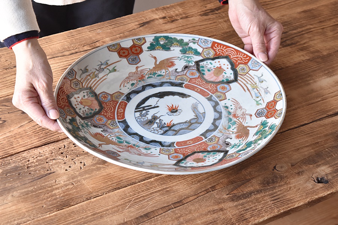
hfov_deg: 24.6
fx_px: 775
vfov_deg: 16.6
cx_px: 169
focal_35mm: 82
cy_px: 112
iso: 800
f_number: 5.6
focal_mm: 55
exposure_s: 1/15
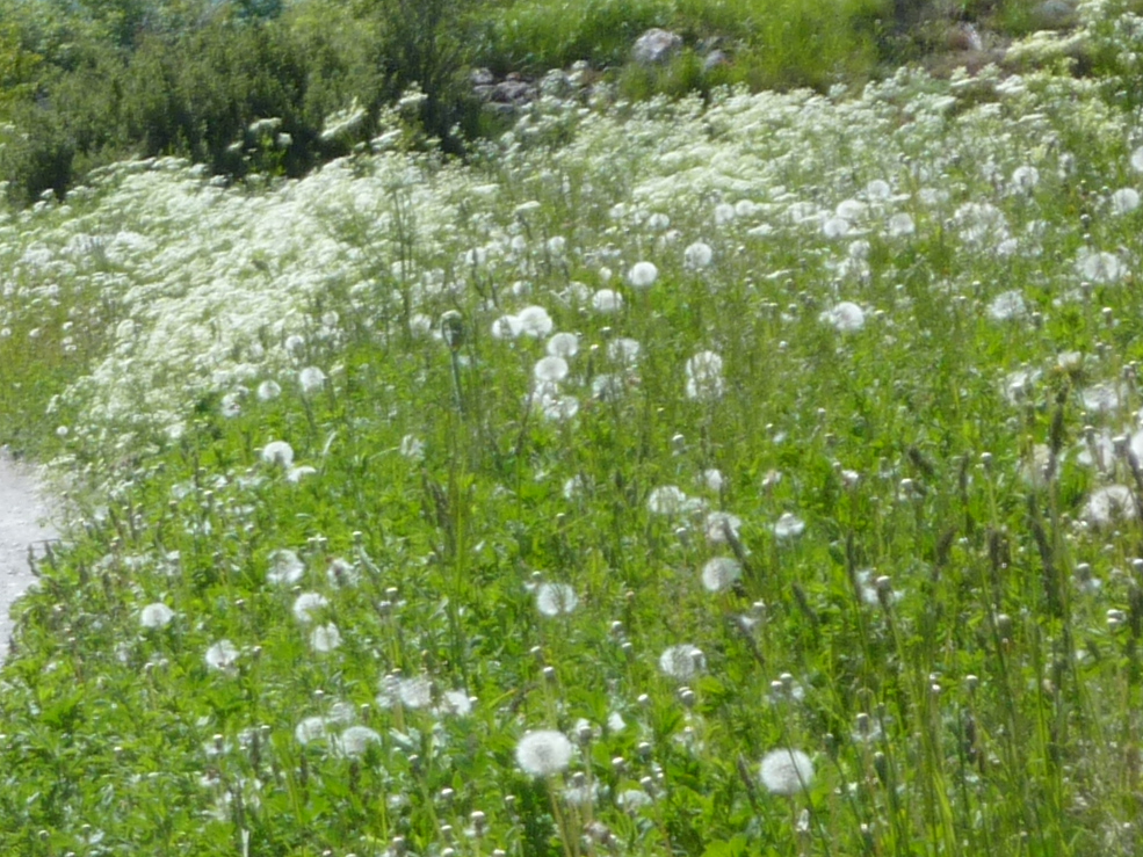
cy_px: 126
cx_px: -891
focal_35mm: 385
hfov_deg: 5.1
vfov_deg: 3.9
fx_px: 12714
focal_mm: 17
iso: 80
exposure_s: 1/400
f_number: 4.3
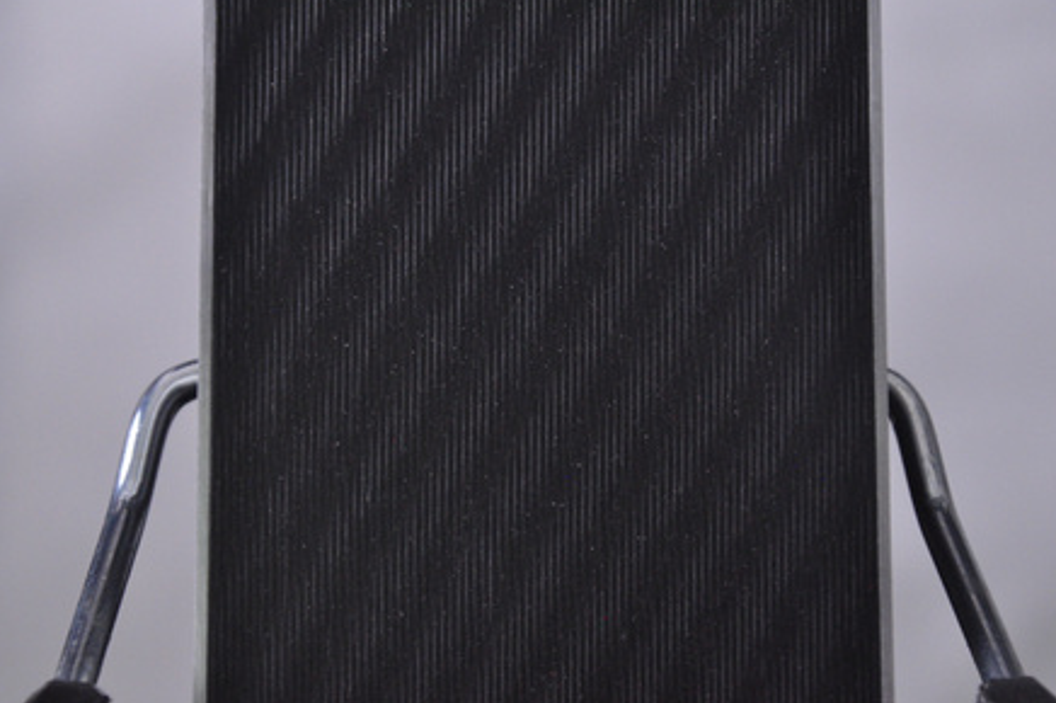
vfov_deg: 8.4
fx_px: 4763
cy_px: 350
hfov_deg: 12.7
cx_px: 526
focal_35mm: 163
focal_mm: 105
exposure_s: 1/125
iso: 3200
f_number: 9.5
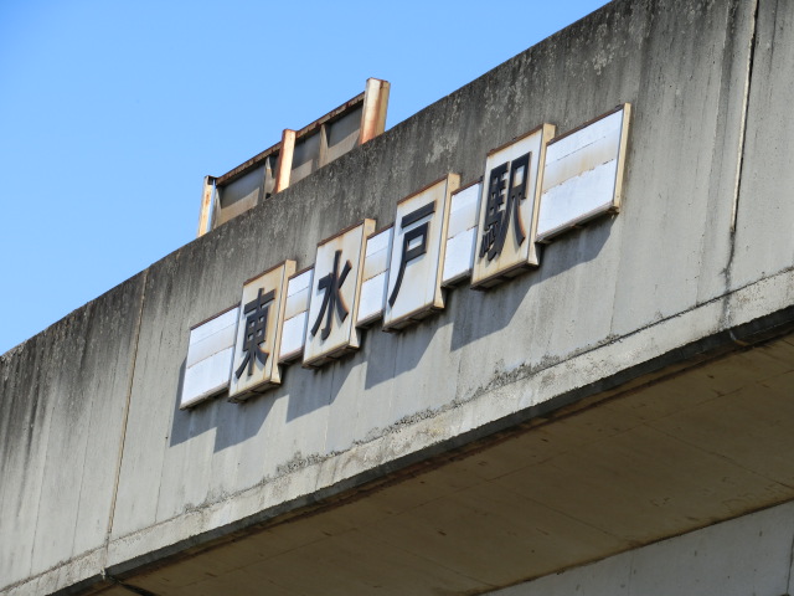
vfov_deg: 7.8
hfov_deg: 10.4
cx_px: 397
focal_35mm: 191
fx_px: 4381
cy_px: 298
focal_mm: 34
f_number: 5.9
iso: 80
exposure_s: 1/320
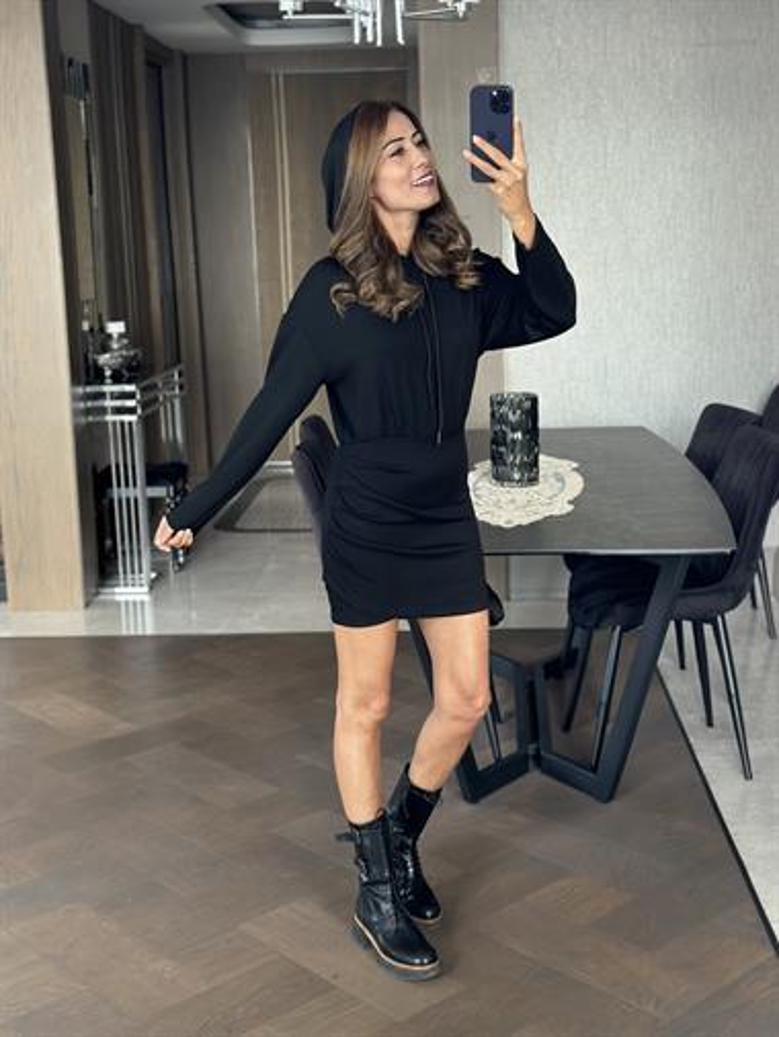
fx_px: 1439
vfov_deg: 39.6
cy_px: 518
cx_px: 390
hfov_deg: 30.3
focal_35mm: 48
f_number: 1.78
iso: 200
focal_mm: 6.86
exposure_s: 1/60
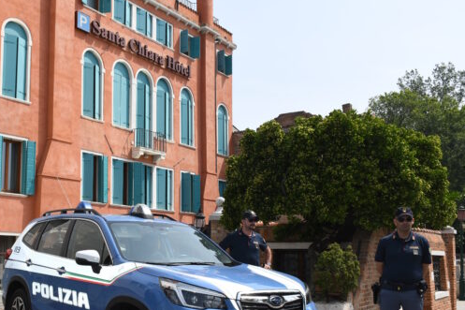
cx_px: 162
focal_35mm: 42
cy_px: 211
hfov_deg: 45.8
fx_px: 542
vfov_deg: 31.6
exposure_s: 1/250
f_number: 9
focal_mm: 20
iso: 100
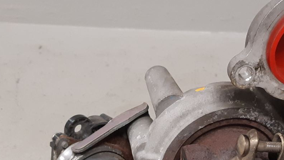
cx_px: 184
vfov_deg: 16.2
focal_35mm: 73
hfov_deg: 28.8
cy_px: 158
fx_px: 550
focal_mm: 3.93
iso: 200
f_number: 1.7
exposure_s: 1/50
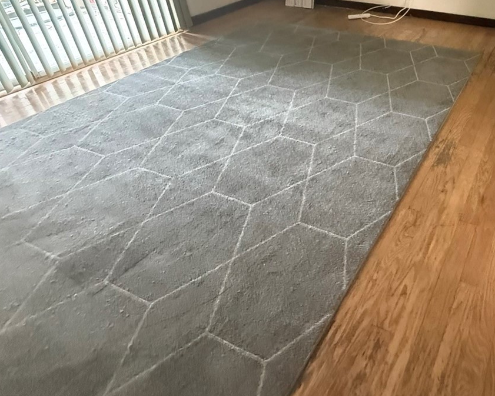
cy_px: 95
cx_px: 417
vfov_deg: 52.3
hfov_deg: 59.2
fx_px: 381
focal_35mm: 26
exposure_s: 1/54
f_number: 2.2
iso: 1600
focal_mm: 2.22
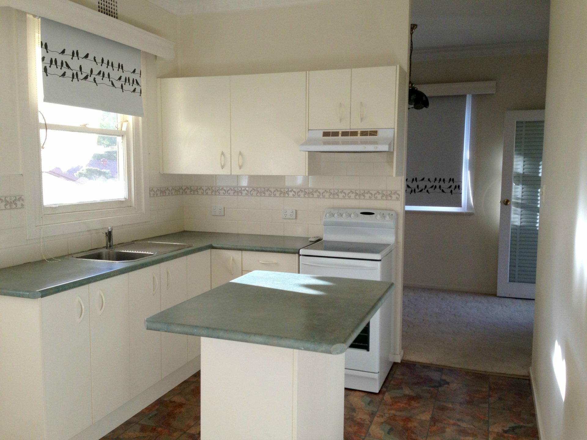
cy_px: 220
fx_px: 560
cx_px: 294
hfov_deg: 55.4
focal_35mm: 33
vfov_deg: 42.9
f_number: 2.4
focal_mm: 4.13
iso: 100
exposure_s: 1/120
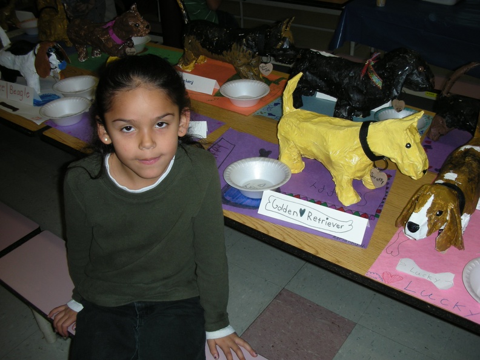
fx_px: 485
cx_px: 240
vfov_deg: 40.7
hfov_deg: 52.6
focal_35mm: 35
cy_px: 180
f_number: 2.8
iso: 50
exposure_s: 1/60
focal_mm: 5.8
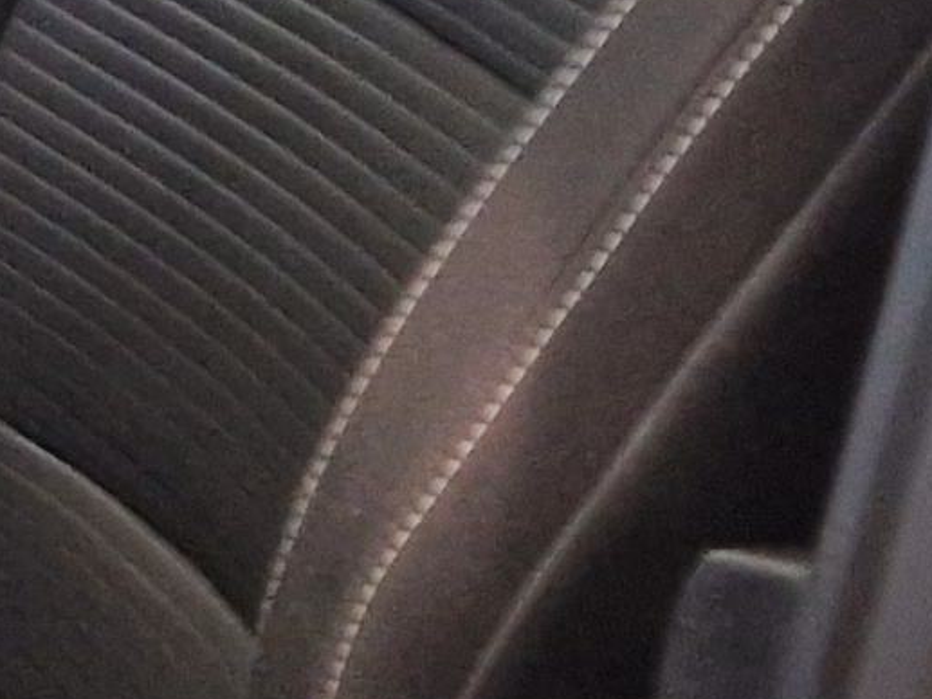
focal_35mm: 178
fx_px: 4794
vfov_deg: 8.2
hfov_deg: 10.0
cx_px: -1165
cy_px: -378
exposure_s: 1/100
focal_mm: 5.4
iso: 200
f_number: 1.8
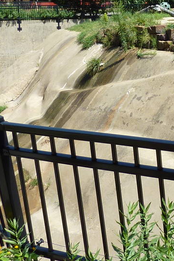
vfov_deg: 25.5
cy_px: 24
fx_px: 558
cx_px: 176
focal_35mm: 77
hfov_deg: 17.3
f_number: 3.5
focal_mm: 4.1
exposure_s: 1/500
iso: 80
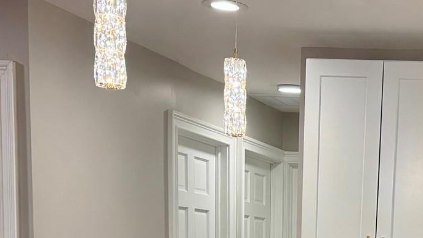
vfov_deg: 14.2
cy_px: 387
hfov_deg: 26.0
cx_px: 407
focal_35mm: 78
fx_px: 875
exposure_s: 1/120
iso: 125
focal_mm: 6.76
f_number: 1.78
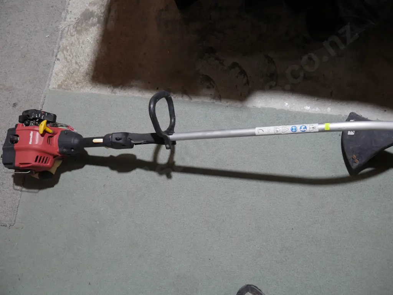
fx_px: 363
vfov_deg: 44.2
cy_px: 148
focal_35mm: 32
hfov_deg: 56.8
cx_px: 196
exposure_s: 1/60
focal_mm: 16
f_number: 3.6
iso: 400
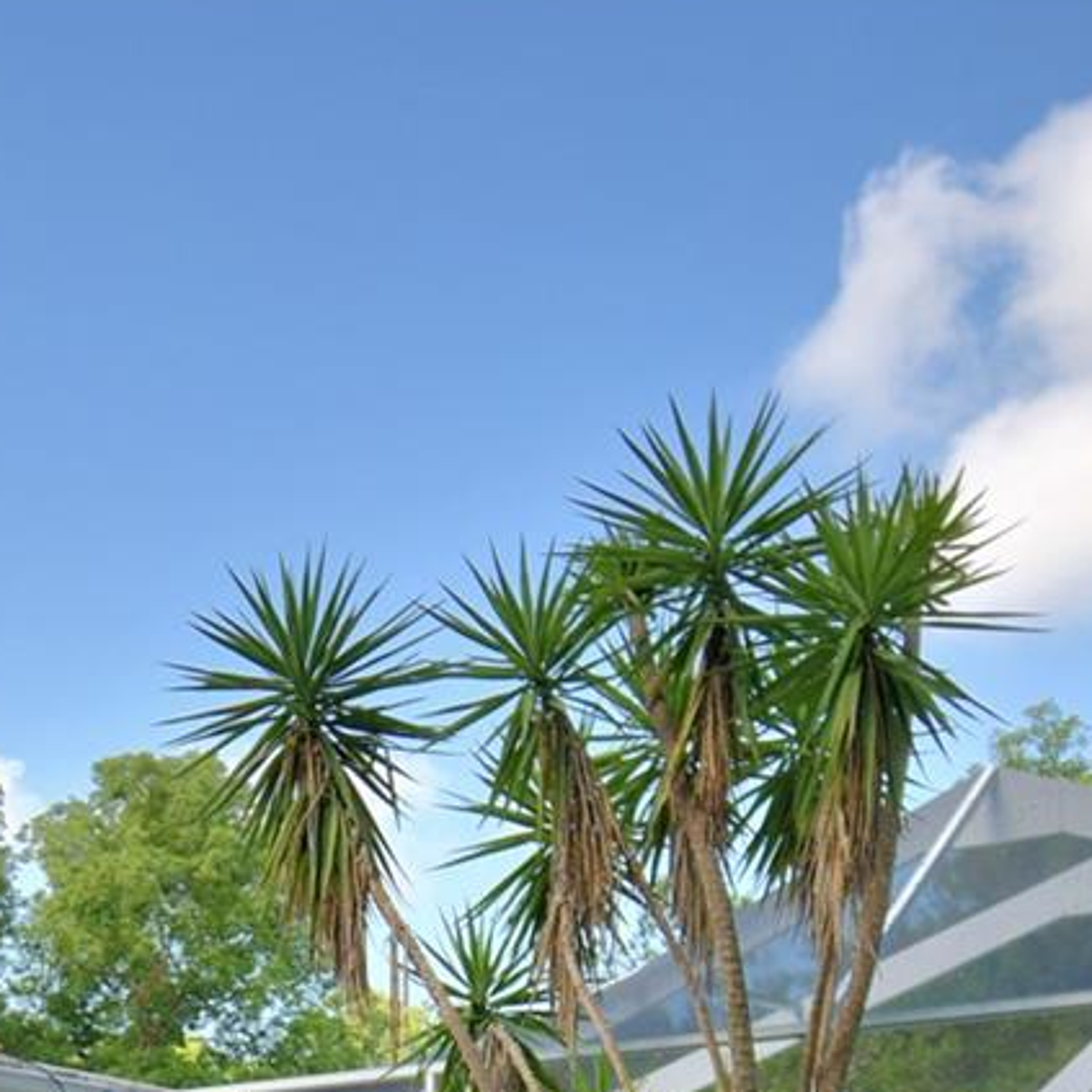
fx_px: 2177
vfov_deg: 25.0
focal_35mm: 61
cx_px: 88
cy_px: 1350
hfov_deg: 27.1
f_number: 5
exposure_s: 1/500
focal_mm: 13
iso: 125
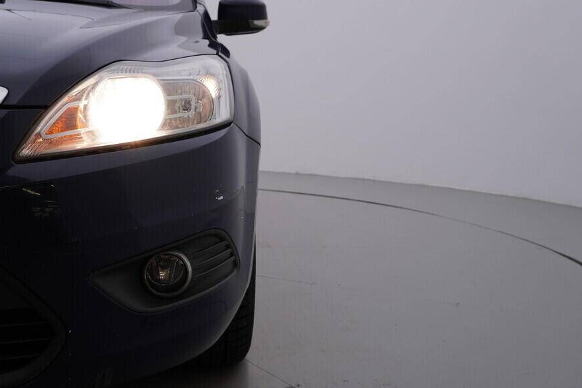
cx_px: 251
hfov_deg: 46.3
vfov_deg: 31.9
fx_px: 679
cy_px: 177
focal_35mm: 42
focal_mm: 24
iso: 125
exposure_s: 1/125
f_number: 5
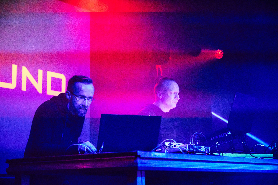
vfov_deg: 19.5
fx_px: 540
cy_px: 92
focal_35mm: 70
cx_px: 139
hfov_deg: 28.8
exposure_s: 1/400
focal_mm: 70
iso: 25600
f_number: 4
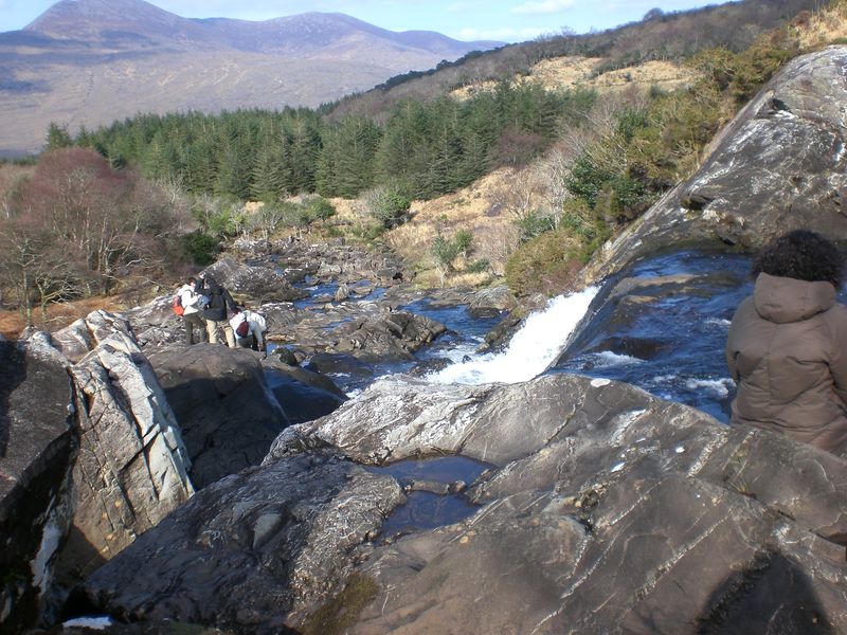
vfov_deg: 37.7
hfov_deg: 49.0
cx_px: 424
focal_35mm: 38
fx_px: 930
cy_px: 318
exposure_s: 1/250
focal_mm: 6.3
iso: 50
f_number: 4.4
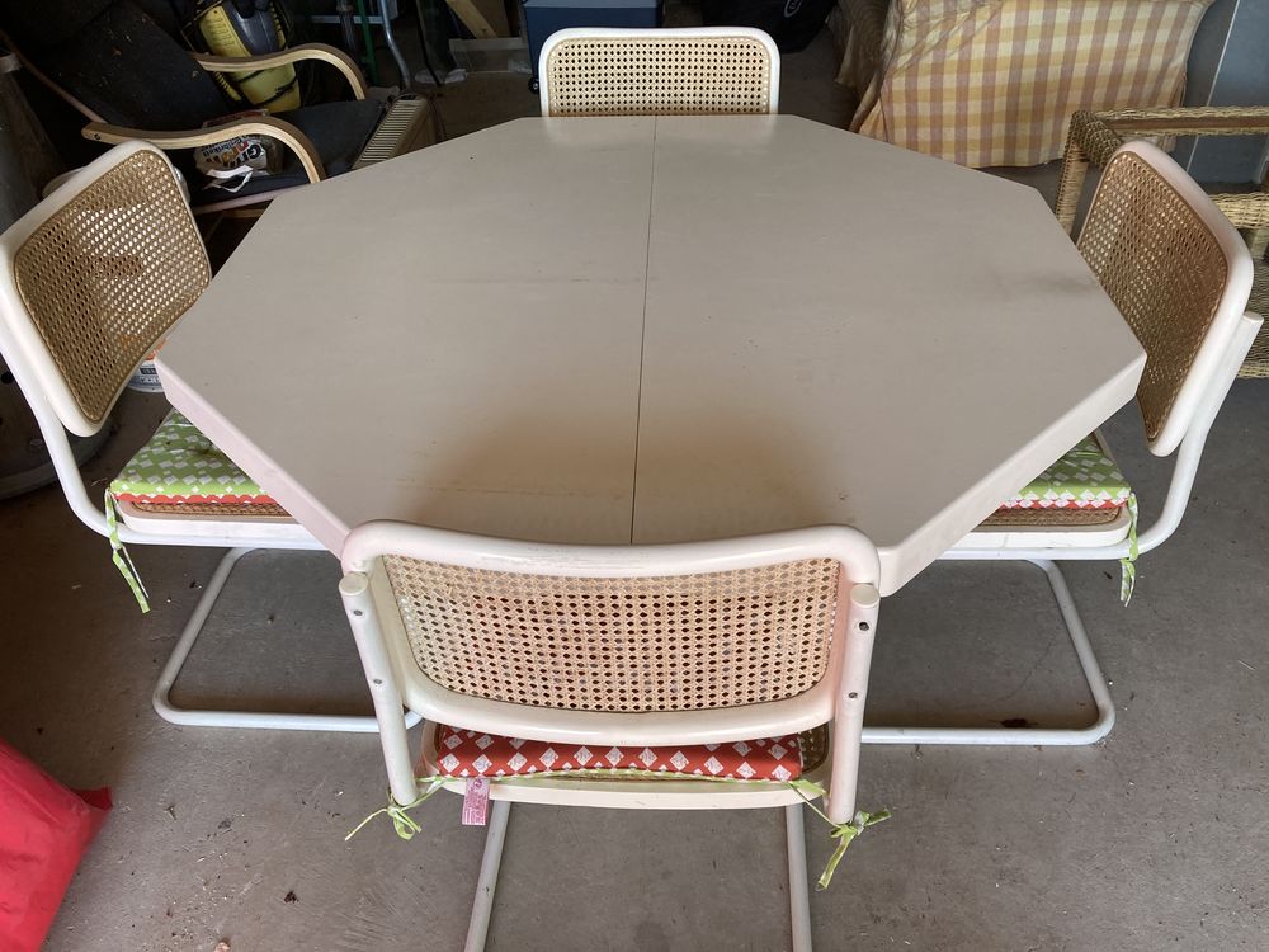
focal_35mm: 28
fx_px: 1026
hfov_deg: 63.4
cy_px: 476
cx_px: 634
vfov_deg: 49.7
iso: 80
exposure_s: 1/99
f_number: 1.8
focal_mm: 3.99
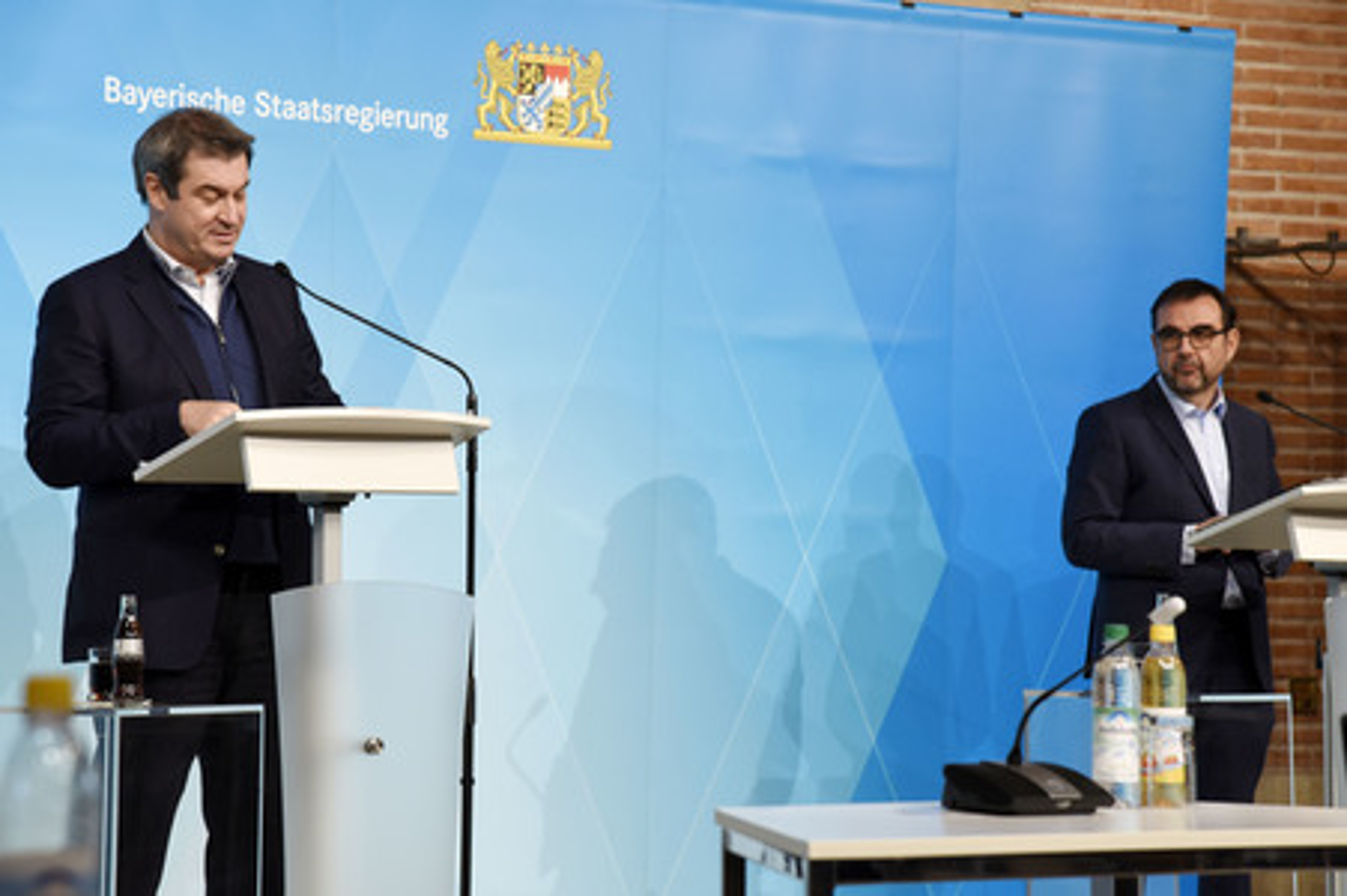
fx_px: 4187
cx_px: 674
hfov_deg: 18.3
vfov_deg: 12.2
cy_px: 448
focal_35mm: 112
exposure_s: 1/60
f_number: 6.3
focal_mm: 112
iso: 1250
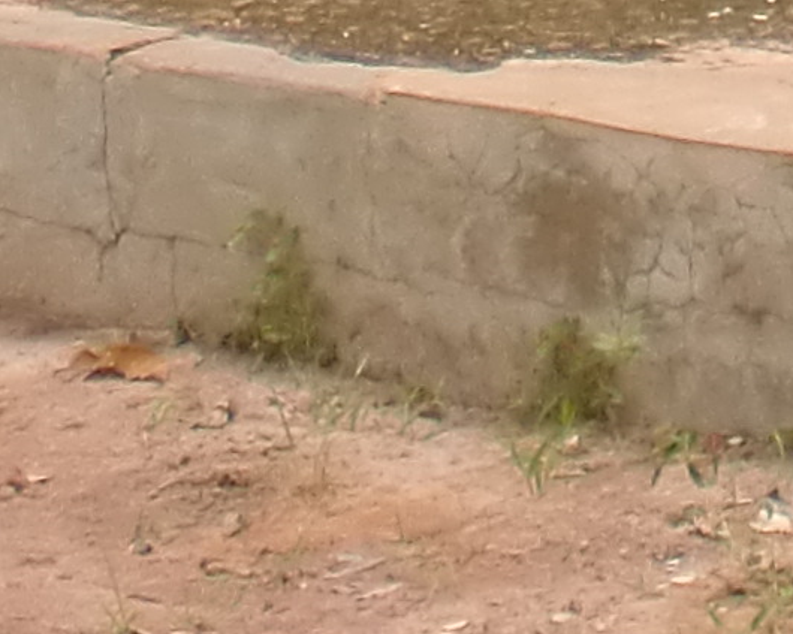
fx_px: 6055
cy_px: -1382
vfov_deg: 5.6
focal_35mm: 258
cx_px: 1207
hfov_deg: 7.4
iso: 64
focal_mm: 6.3
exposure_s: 1/640
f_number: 3.1
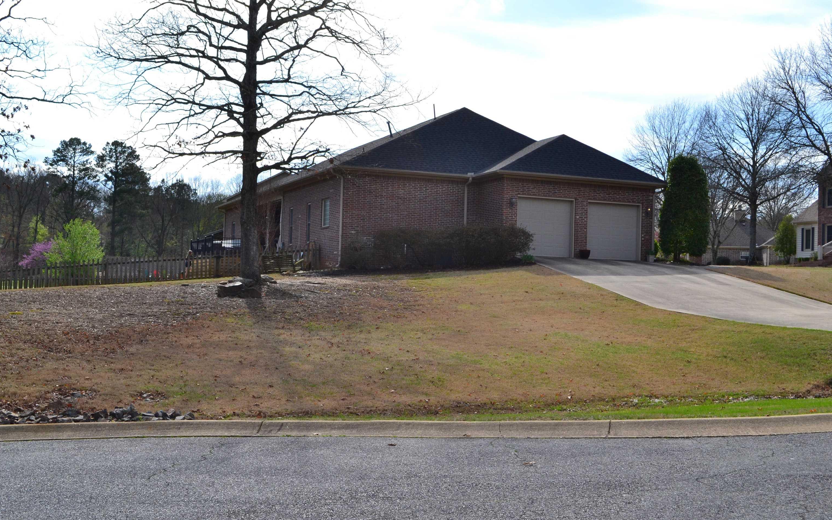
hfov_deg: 44.8
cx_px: 415
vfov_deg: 28.9
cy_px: 256
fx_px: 1009
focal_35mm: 45
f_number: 10
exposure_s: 1/320
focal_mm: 29
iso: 400
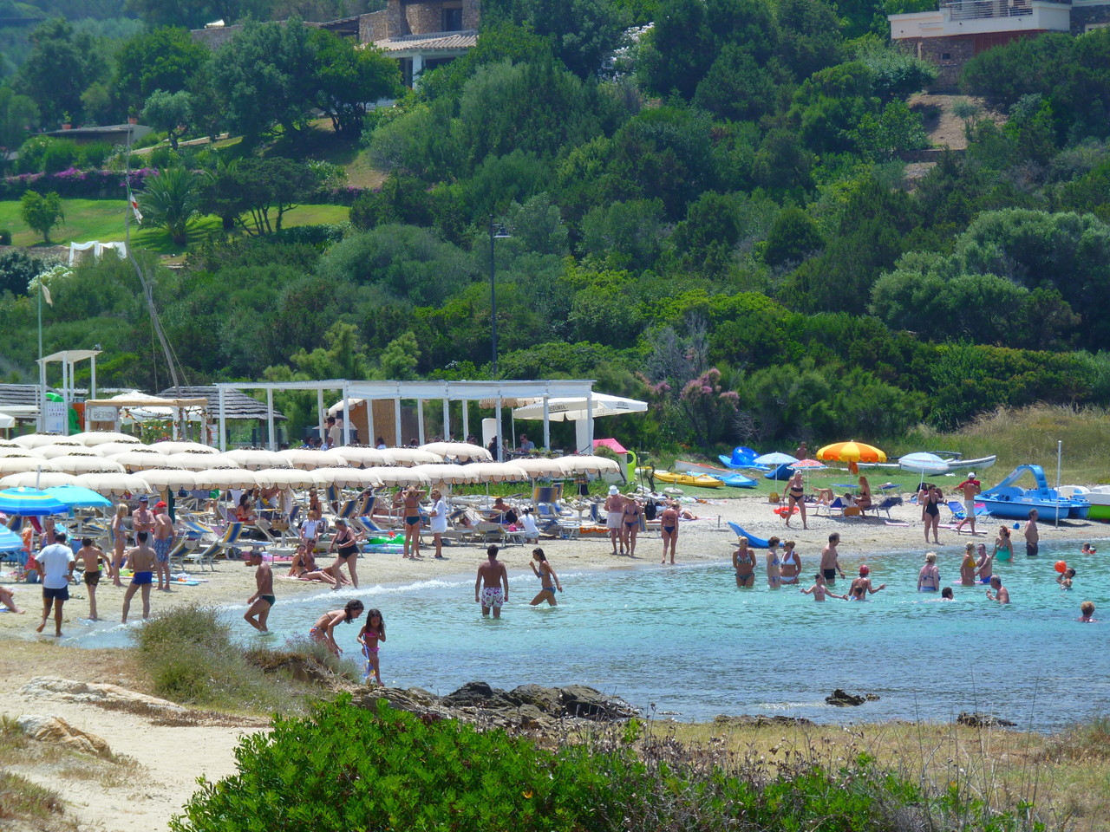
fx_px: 5099
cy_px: 416
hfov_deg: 12.4
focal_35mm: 159
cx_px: 555
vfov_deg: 9.3
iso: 80
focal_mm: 28.3
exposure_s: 1/400
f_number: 5.6
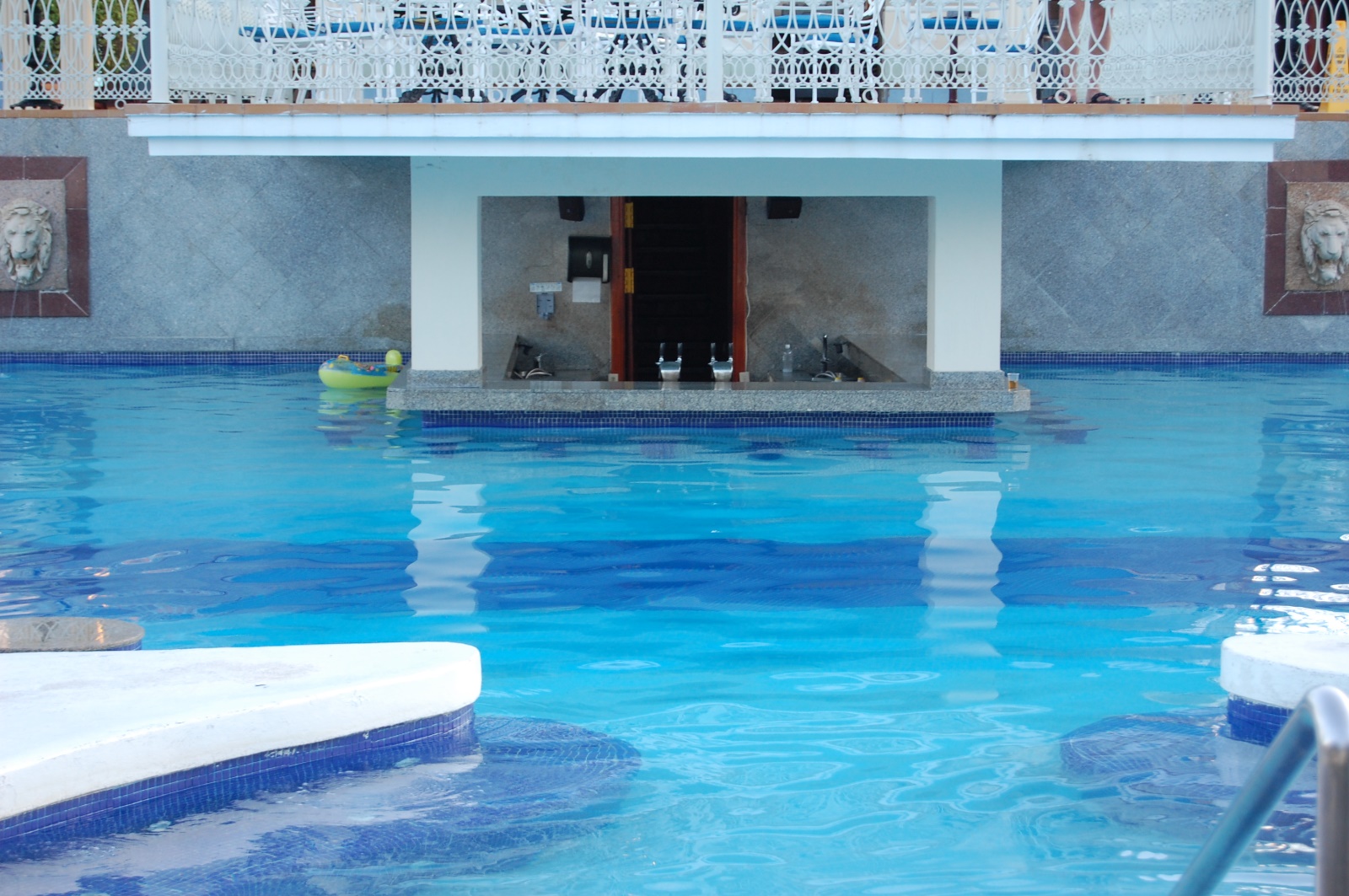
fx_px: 3088
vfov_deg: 16.5
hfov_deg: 24.6
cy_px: 448
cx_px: 674
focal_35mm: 82
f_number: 5.6
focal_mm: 55
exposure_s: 1/60
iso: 400
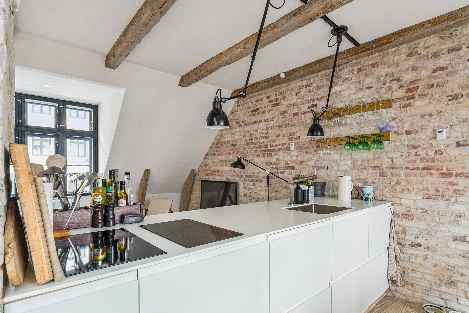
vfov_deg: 68.7
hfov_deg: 91.5
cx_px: 234
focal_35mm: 18
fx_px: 229
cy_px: 156
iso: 400
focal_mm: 11.7
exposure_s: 1/4
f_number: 7.1
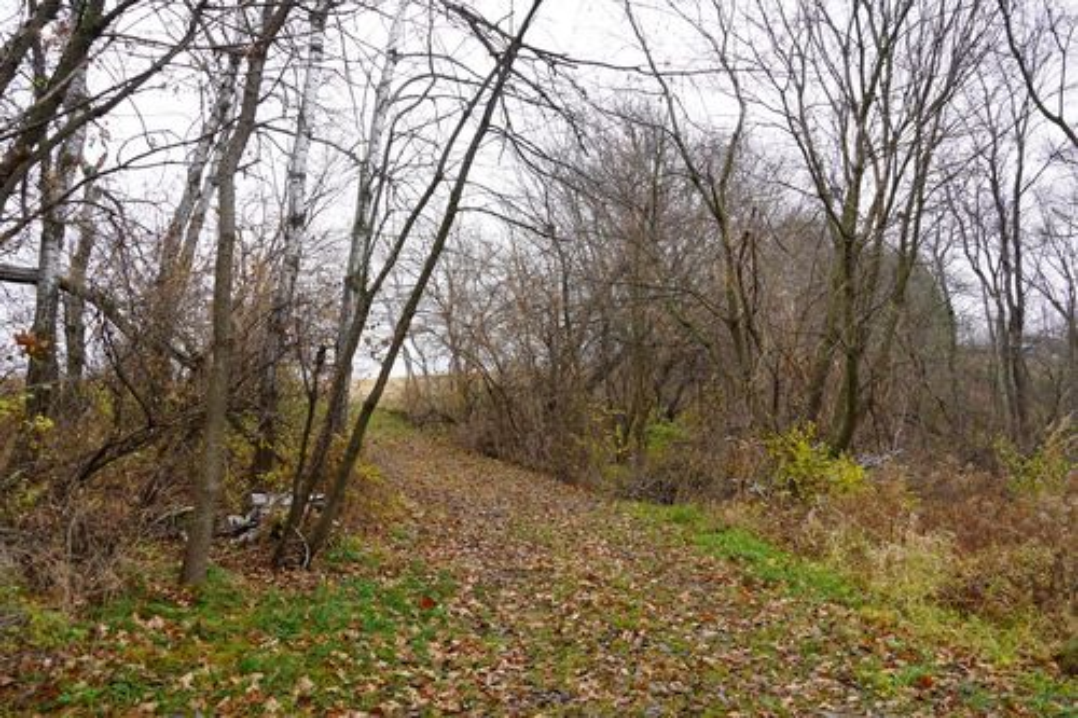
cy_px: 359
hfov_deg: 59.5
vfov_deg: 41.7
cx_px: 539
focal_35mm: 32
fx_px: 943
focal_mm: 21
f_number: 4.5
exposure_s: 1/80
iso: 100
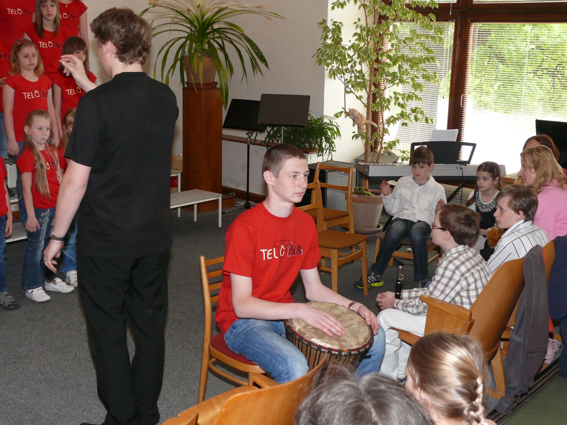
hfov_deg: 42.1
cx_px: 284
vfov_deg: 32.2
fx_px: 737
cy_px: 212
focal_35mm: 45
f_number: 2.8
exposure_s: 1/160
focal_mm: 8.8
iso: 200
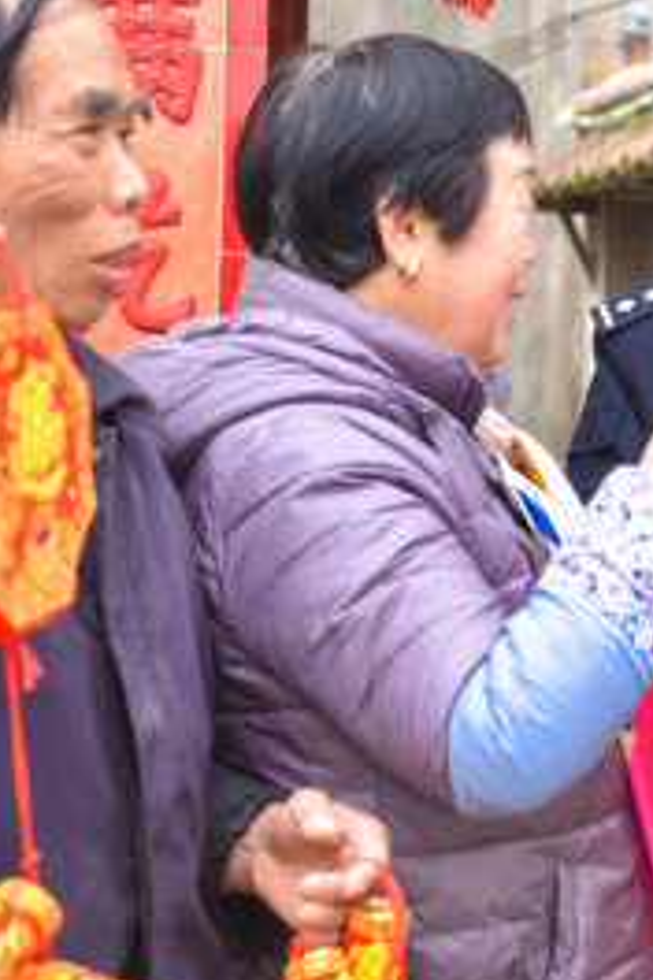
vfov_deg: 22.3
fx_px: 2476
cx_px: 913
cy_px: 382
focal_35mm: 91
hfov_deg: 14.2
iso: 125
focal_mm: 40
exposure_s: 1/125
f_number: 3.2
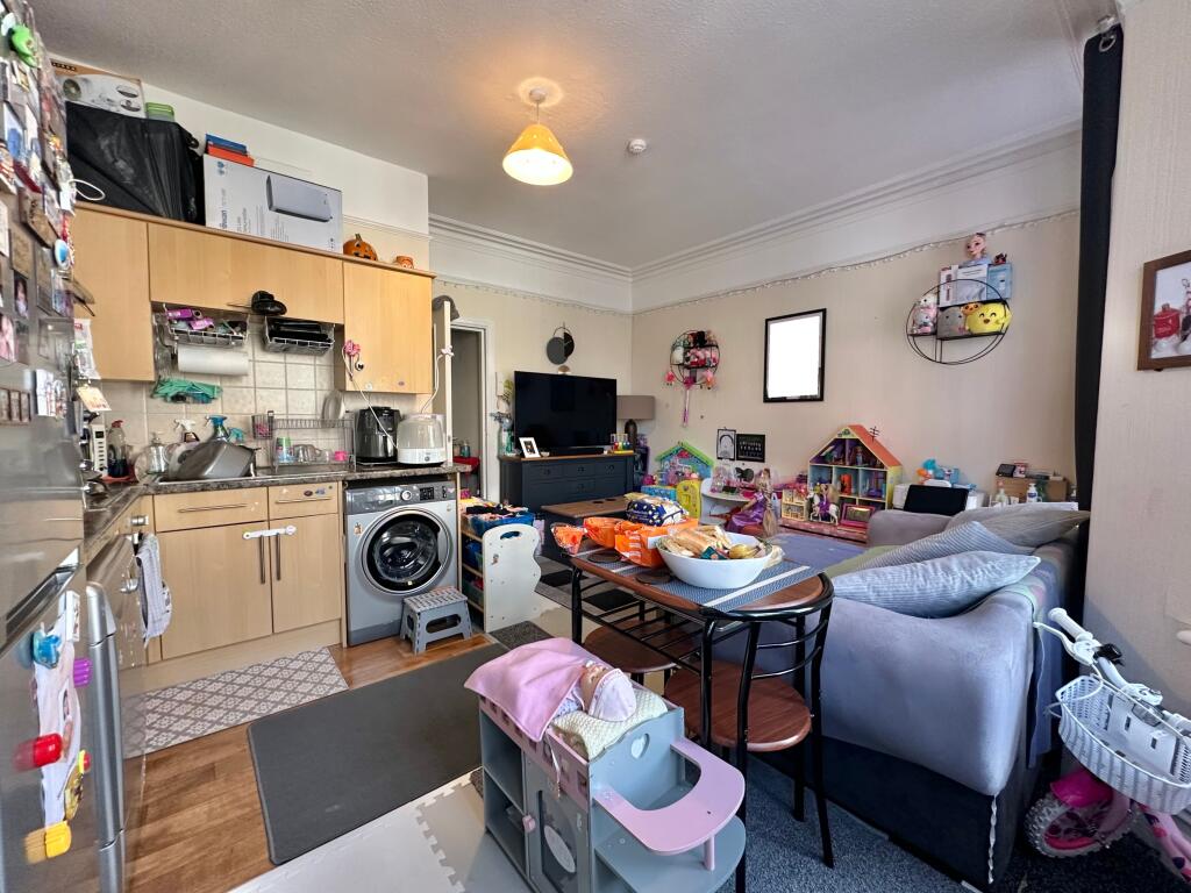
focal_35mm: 14
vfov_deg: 85.7
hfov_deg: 102.1
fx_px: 482
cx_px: 596
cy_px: 446
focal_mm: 2.22
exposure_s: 1/50
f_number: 2.2
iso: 200
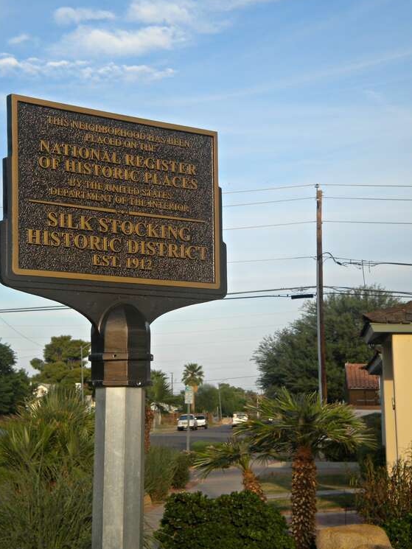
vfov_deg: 26.7
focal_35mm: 73
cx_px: 195
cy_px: 277
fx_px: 1158
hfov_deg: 20.2
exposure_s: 1/193
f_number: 6.5
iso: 80
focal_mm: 12.3
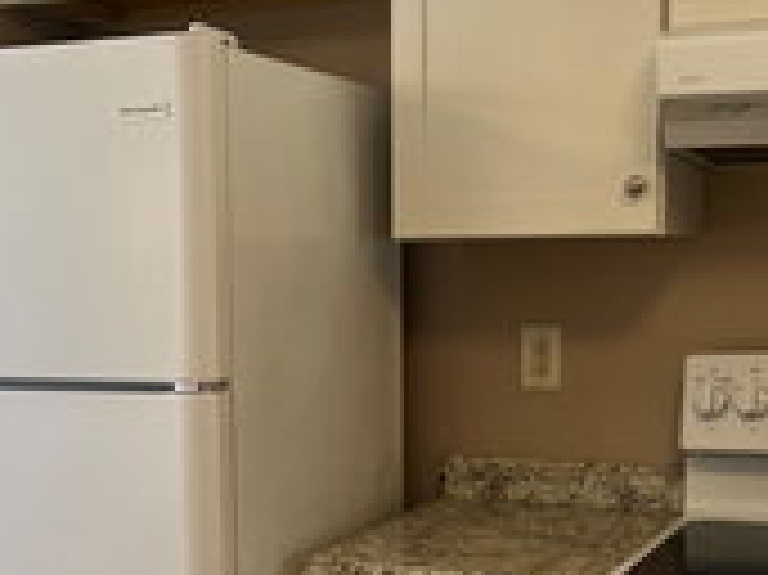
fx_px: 1441
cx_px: 308
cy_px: 391
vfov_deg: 22.5
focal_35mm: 65
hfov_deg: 29.8
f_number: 1.5
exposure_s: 1/120
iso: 50
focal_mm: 5.7
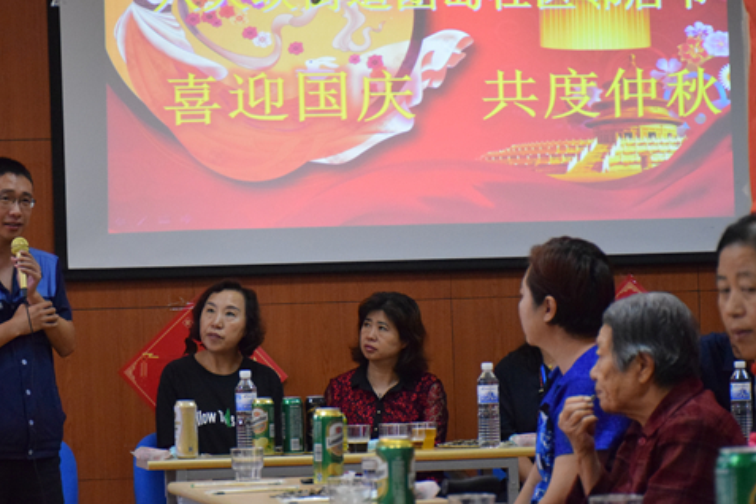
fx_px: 2457
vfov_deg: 11.7
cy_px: 241
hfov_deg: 17.5
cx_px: 300
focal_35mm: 117
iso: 3200
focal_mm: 62
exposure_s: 1/125
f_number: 5
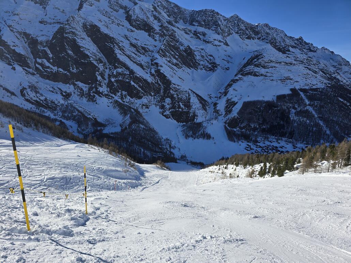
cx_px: 176
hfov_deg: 73.9
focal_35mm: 23
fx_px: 233
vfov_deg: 58.9
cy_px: 132
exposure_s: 1/1167
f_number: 1.7
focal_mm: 6.3
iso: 12
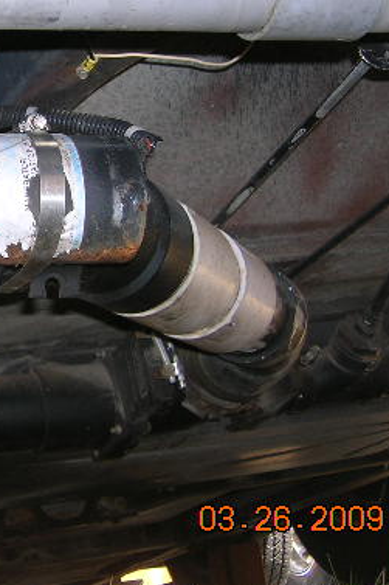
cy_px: 223
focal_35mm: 60
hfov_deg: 21.4
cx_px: -46
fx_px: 973
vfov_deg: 33.3
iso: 50
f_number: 2.9
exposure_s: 1/60.1
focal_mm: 5.7
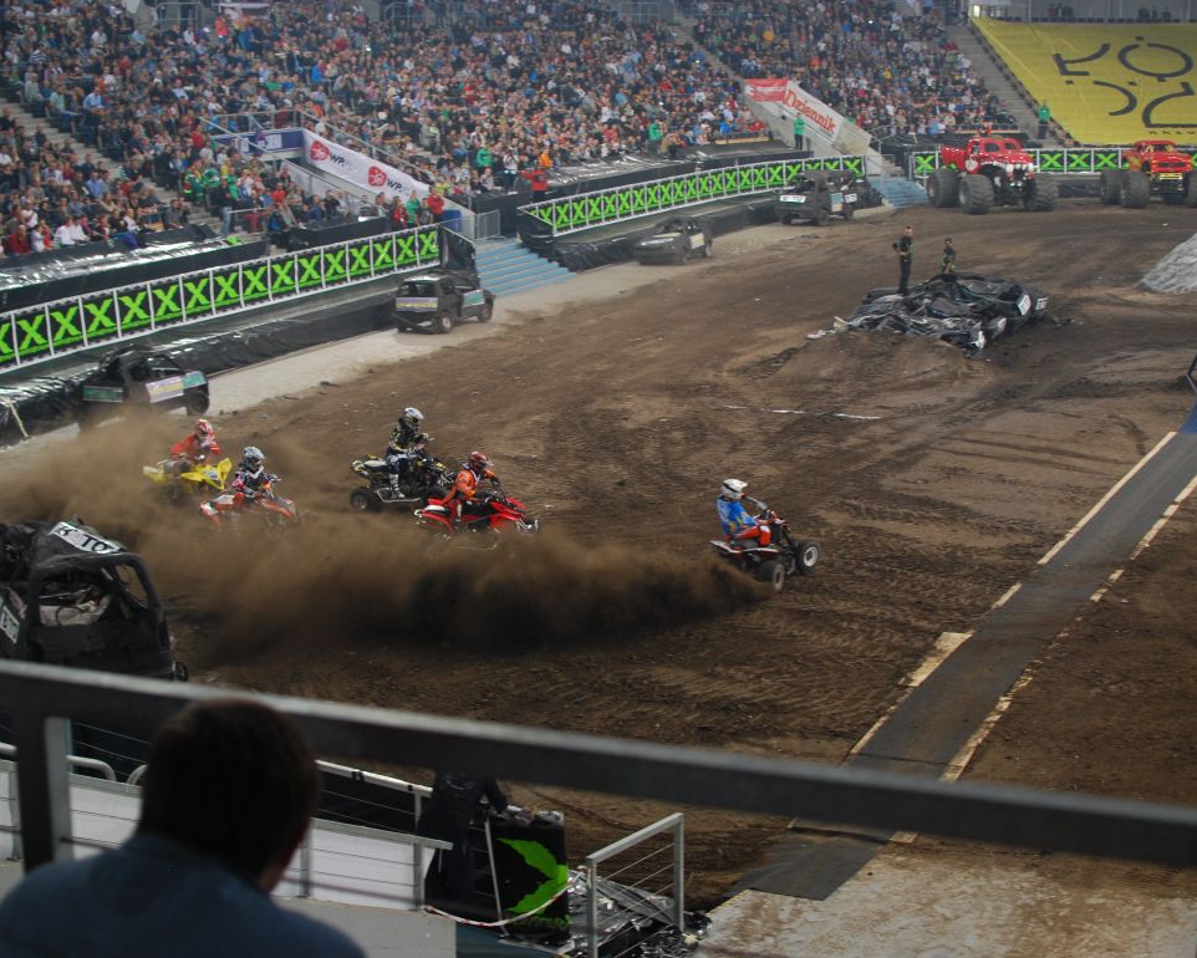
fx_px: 2111
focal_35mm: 60
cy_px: 479
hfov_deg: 31.7
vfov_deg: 25.6
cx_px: 562
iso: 400
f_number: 3.2
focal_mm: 35
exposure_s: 1/80
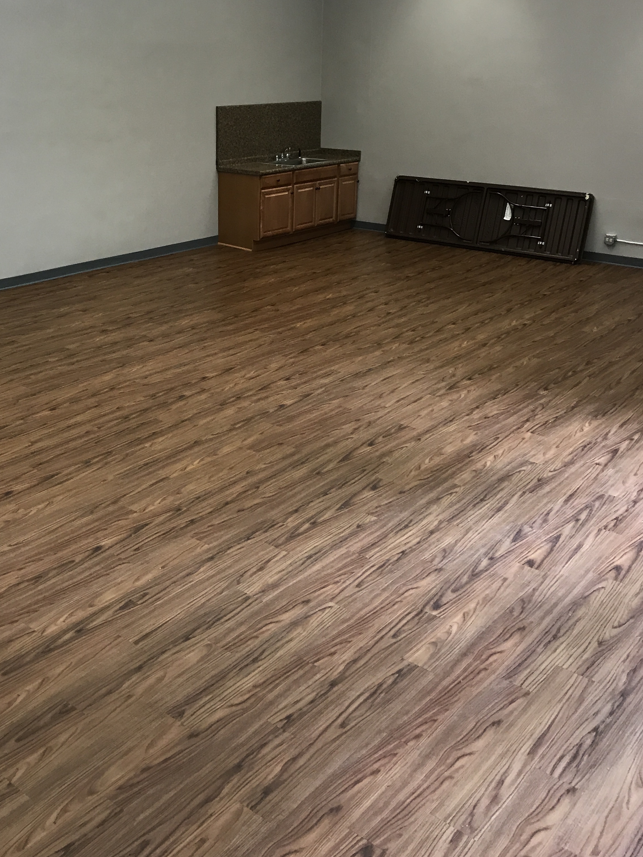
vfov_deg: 49.6
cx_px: 242
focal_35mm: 37
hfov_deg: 38.4
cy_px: 317
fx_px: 916
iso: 40
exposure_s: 1/17
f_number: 1.8
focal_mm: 3.99
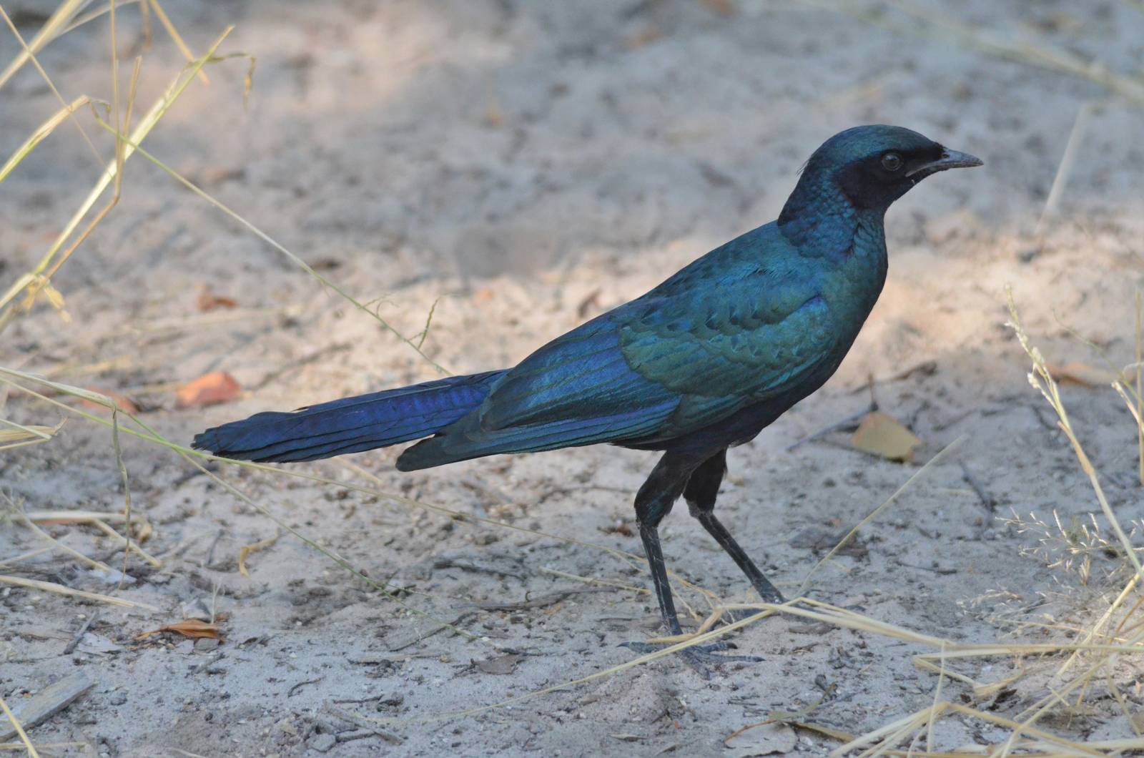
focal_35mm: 345
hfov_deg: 6.0
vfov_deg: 4.0
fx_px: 10941
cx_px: 572
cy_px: 379
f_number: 5.6
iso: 2500
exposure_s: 1/2000
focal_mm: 230
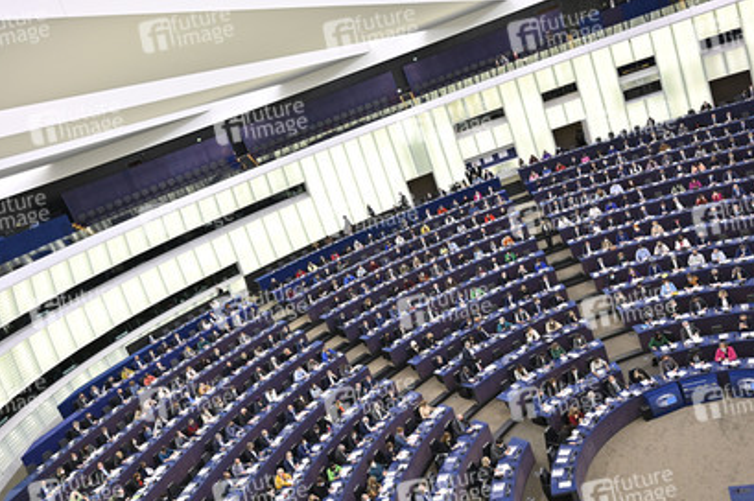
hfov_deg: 58.7
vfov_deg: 41.0
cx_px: 395
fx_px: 670
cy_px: 262
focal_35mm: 32
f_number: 4
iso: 1250
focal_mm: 29
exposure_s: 1/250
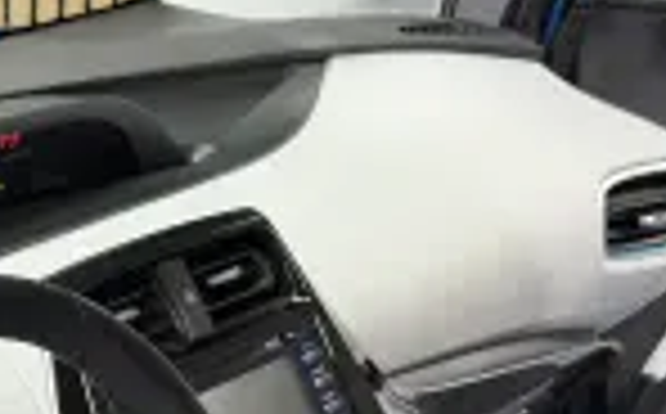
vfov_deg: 10.3
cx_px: -4
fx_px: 2247
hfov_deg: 16.5
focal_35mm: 124
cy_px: 544
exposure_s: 1/50
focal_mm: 6.76
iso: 250
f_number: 1.78
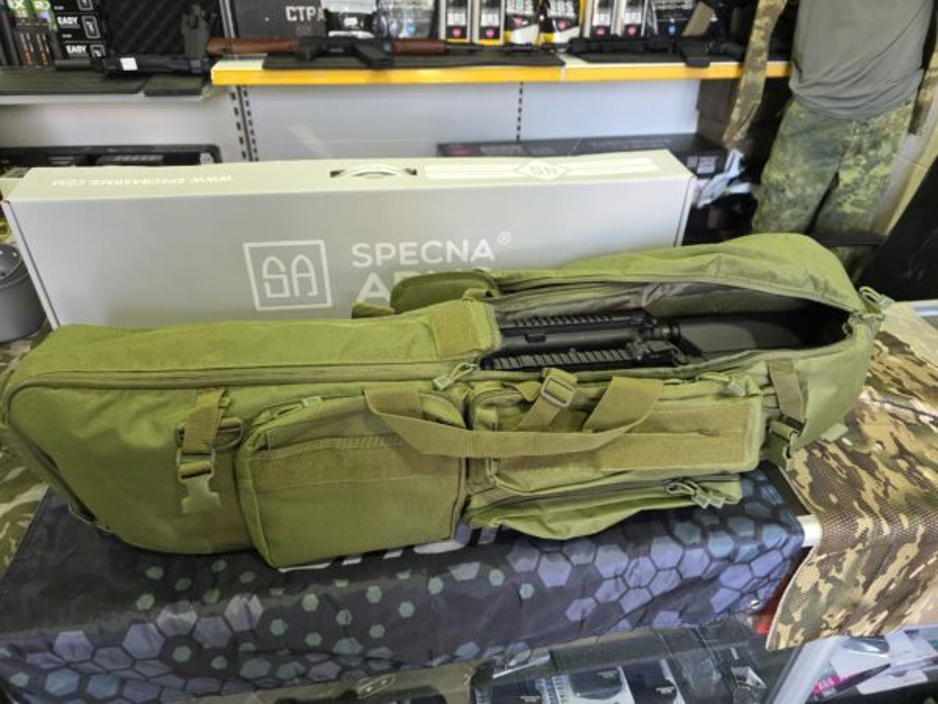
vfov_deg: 58.9
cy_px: 352
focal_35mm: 23
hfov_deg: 73.9
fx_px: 623
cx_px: 469
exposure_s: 1/100
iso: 500
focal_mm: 6.3
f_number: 1.7
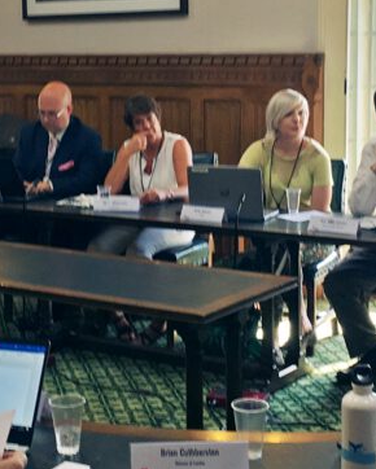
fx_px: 1112
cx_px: 115
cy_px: 161
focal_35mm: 80
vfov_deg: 23.7
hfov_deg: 19.1
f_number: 2.2
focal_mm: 4.15
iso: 32
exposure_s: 1/50
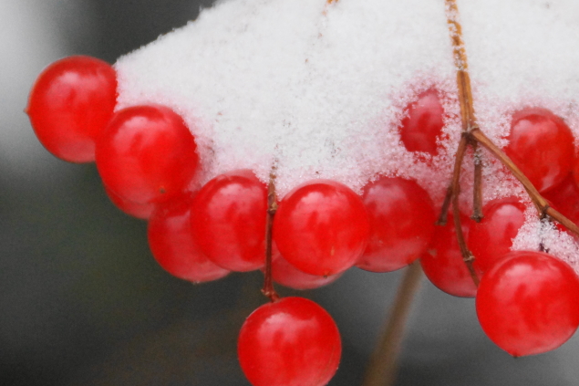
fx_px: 9502
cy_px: 140
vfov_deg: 2.3
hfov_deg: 3.5
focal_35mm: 591
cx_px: 430
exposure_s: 1/400
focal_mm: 250
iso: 1250
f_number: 6.3
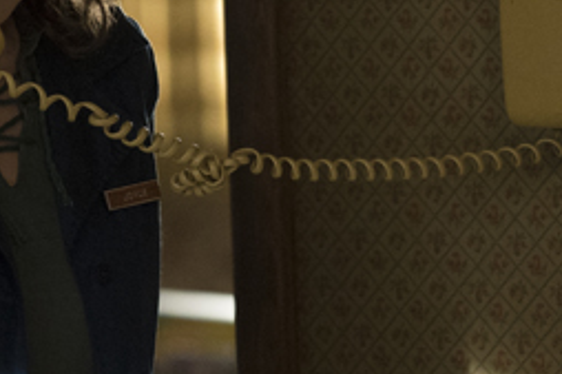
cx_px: 223
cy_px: 104
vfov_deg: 4.0
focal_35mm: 346
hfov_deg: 6.0
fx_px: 5398
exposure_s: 1/160
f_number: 4
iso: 5000
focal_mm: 135
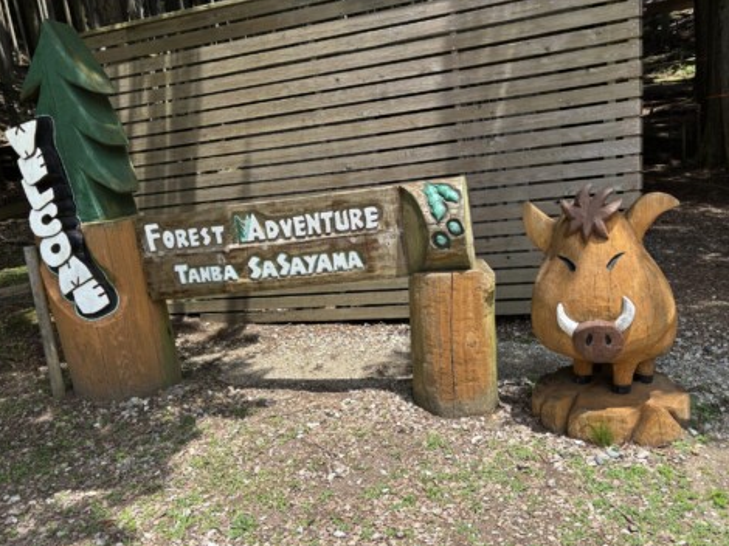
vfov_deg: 51.3
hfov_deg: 65.3
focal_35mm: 27
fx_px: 568
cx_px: 364
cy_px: 282
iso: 50
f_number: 1.6
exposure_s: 1/1543
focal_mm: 5.96
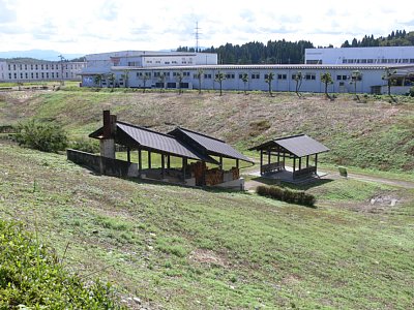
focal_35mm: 38
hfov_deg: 49.0
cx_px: 207
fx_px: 454
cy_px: 155
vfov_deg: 37.7
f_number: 5.6
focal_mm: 8
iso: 80
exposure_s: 1/250
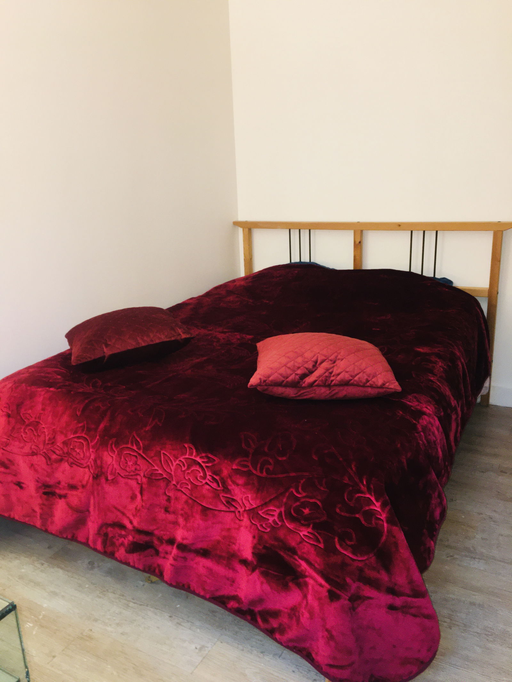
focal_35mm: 29
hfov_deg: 48.2
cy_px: 341
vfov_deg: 61.7
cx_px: 256
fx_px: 572
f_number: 2.2
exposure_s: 1/20
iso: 100
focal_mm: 4.15
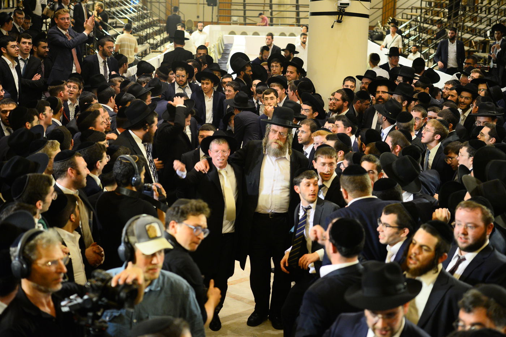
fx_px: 984
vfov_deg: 19.5
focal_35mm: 70
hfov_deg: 28.8
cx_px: 253
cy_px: 168
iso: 2500
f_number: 3.5
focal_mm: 70
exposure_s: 1/125
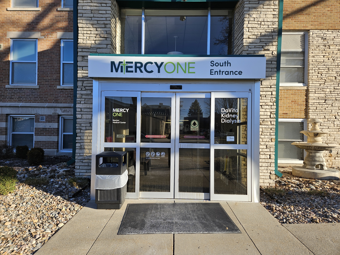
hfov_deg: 73.9
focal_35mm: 23
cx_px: 170
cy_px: 128
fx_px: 226
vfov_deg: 58.9
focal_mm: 5.4
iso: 25
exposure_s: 1/752
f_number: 1.8
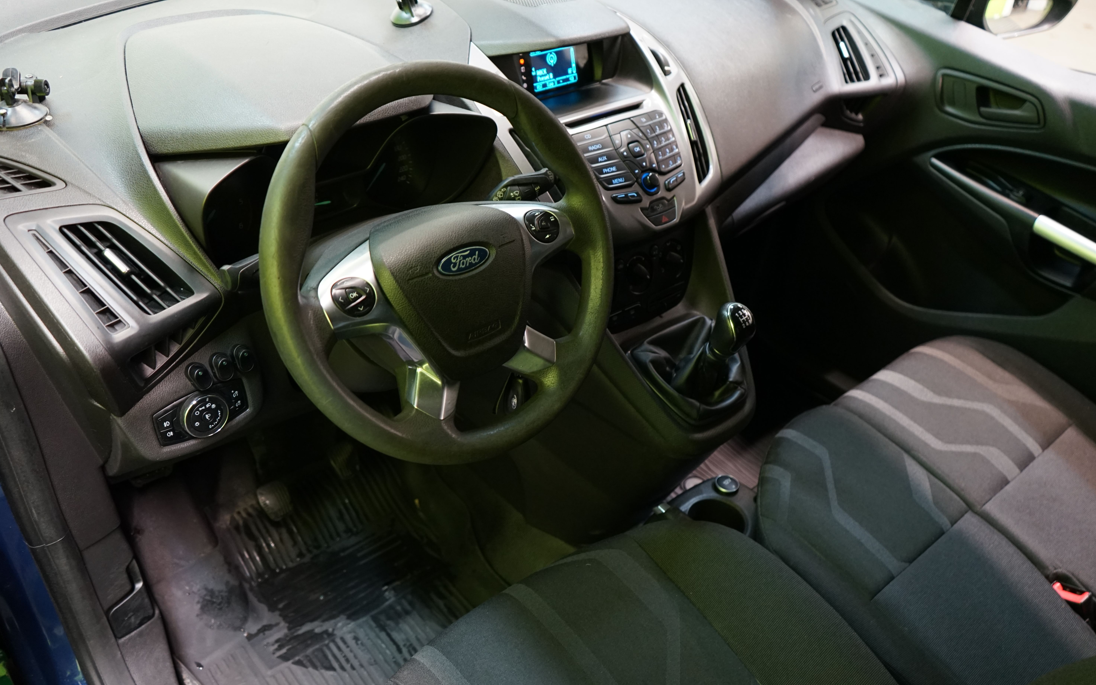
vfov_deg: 43.1
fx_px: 866
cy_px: 371
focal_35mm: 29
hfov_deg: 64.6
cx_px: 548
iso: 1600
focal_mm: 28
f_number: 3.5
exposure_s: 1/30
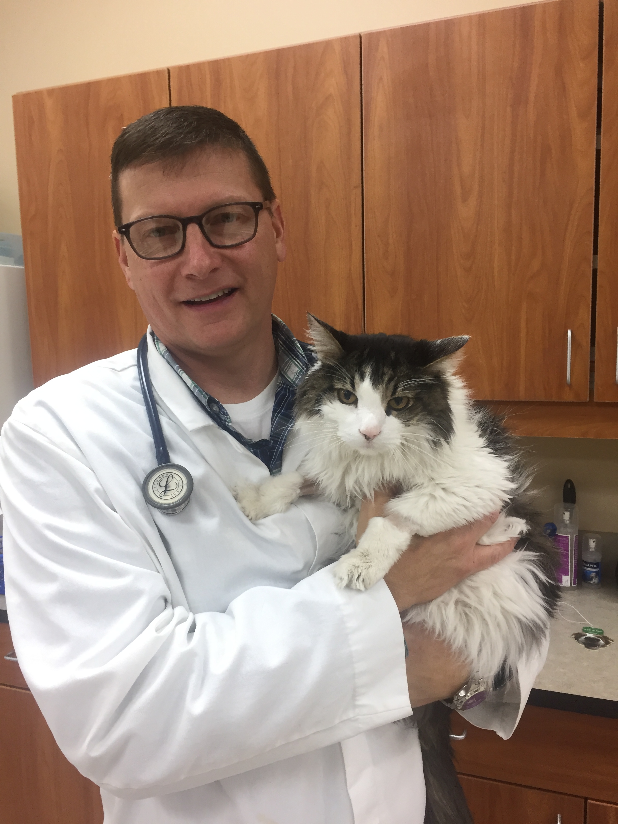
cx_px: 309
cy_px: 412
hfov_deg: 48.2
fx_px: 690
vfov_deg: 61.7
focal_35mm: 29
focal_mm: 4.15
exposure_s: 1/30
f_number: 2.2
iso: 40
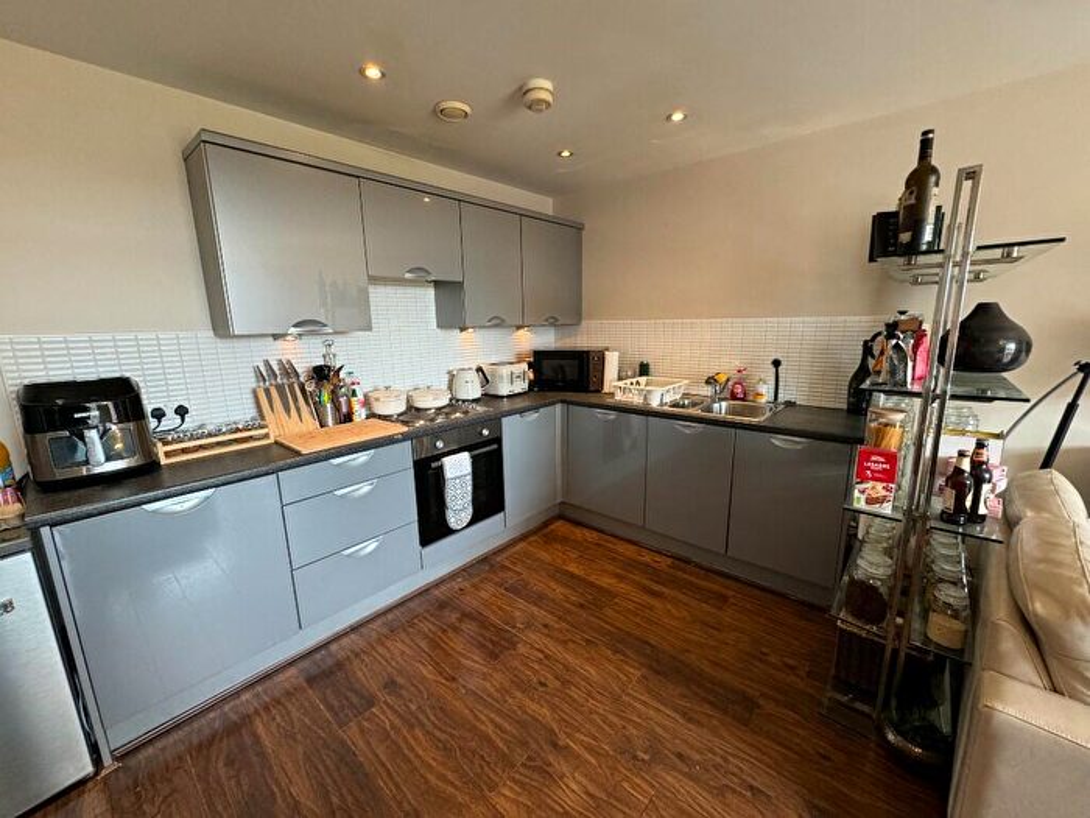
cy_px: 409
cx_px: 545
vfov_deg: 85.7
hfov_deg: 102.1
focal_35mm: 14
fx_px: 441
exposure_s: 1/100
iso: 160
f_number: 2.2
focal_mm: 2.22
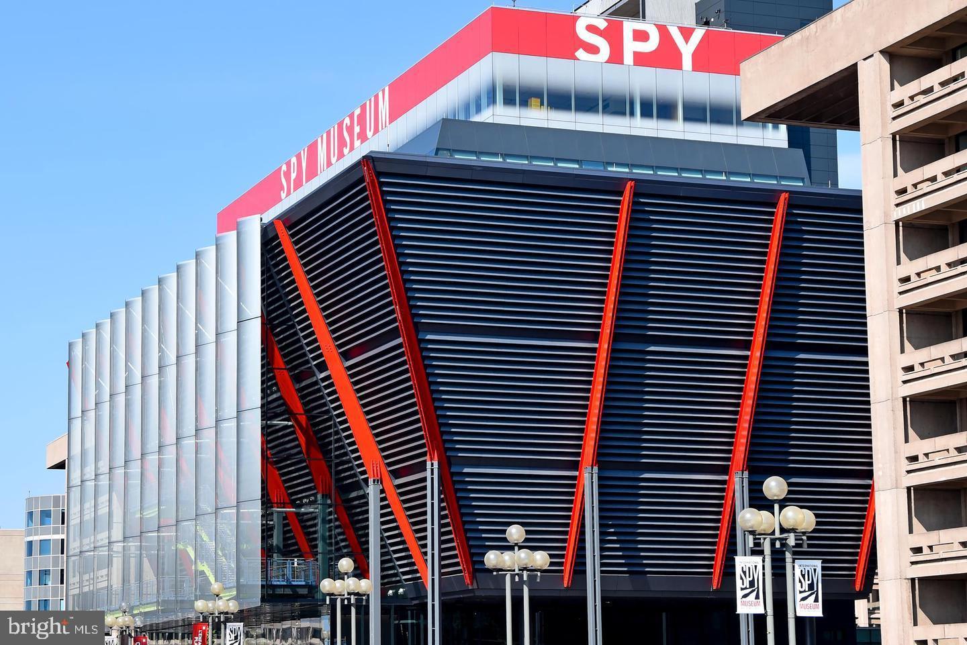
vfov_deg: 27.0
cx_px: 484
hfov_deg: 39.6
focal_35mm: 50
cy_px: 322
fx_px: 1343
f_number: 10
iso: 200
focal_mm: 50
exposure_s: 1/400
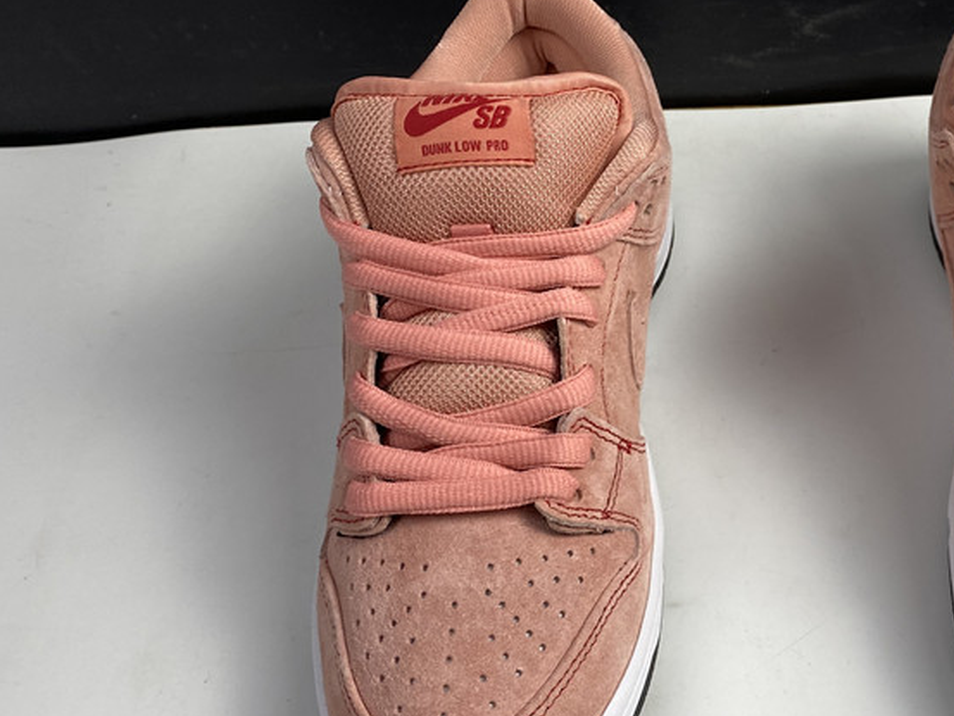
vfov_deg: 30.9
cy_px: 392
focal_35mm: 47
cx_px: 790
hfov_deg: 38.6
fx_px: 1296
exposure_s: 1/100
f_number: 1.8
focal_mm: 4.25
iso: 40
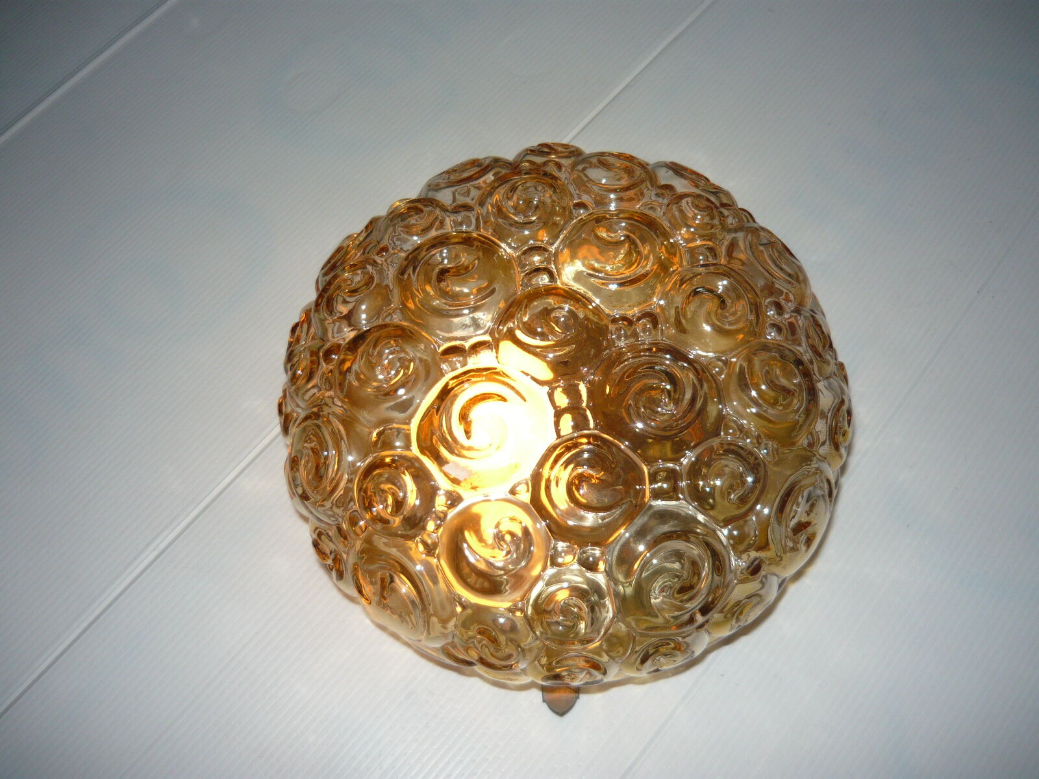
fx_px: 990
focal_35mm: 33
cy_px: 390
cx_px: 520
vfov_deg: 42.9
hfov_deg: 55.4
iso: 100
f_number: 2.8
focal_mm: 5.5
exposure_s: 1/125
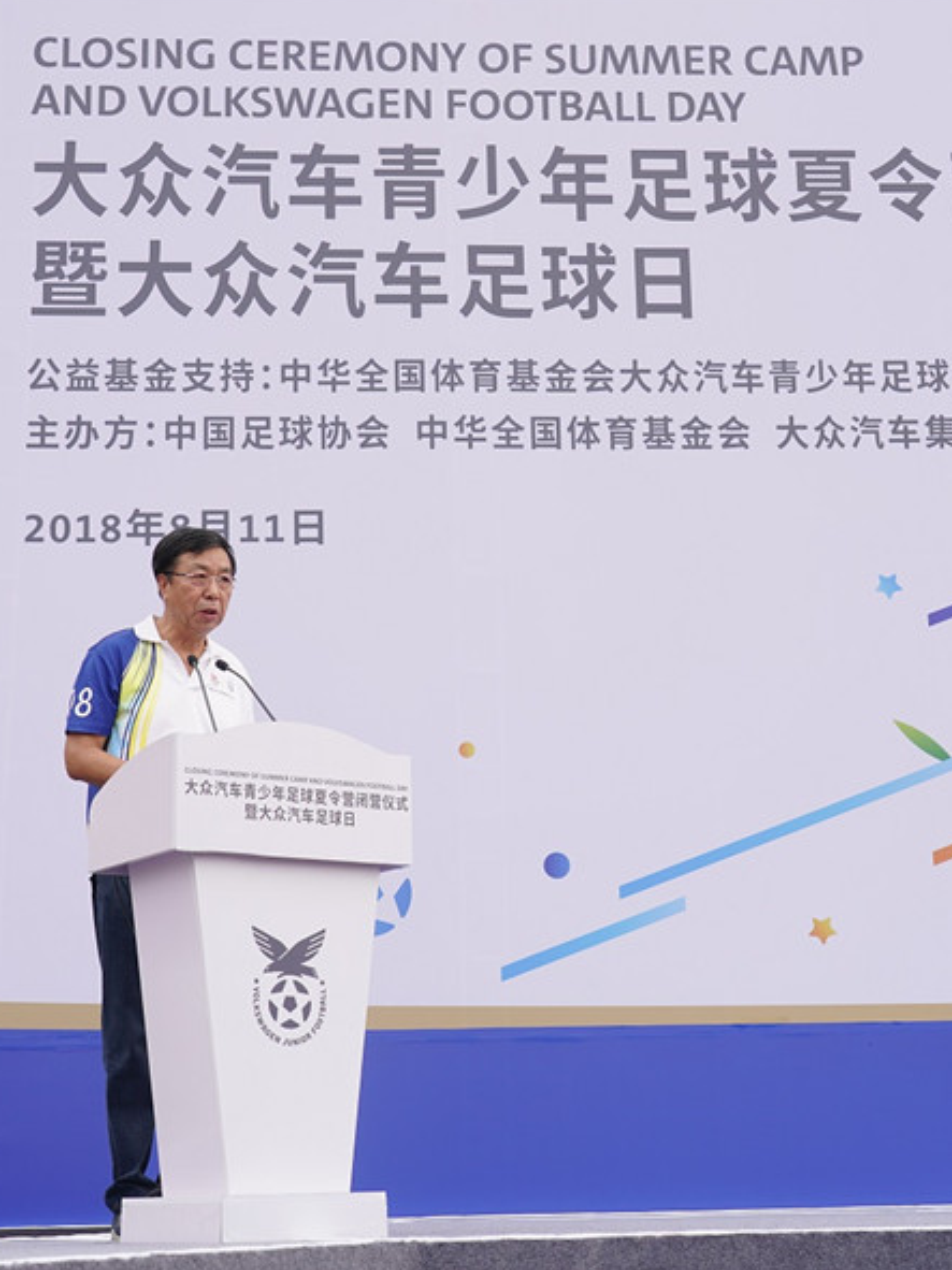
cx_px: 522
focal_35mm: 60
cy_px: 632
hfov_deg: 24.4
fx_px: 2201
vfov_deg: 32.2
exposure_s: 1/400
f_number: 5.6
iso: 160
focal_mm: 41
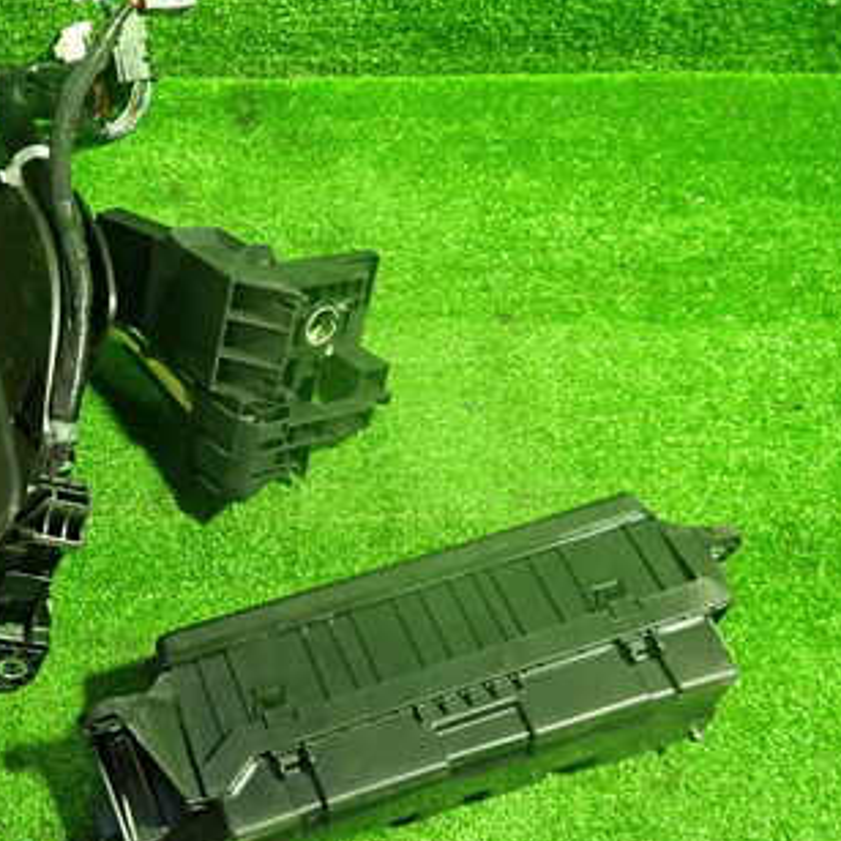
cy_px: 404
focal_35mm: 43
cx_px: 169
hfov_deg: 37.8
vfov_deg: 39.2
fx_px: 1182
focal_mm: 4.5
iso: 500
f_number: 2
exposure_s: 1/30
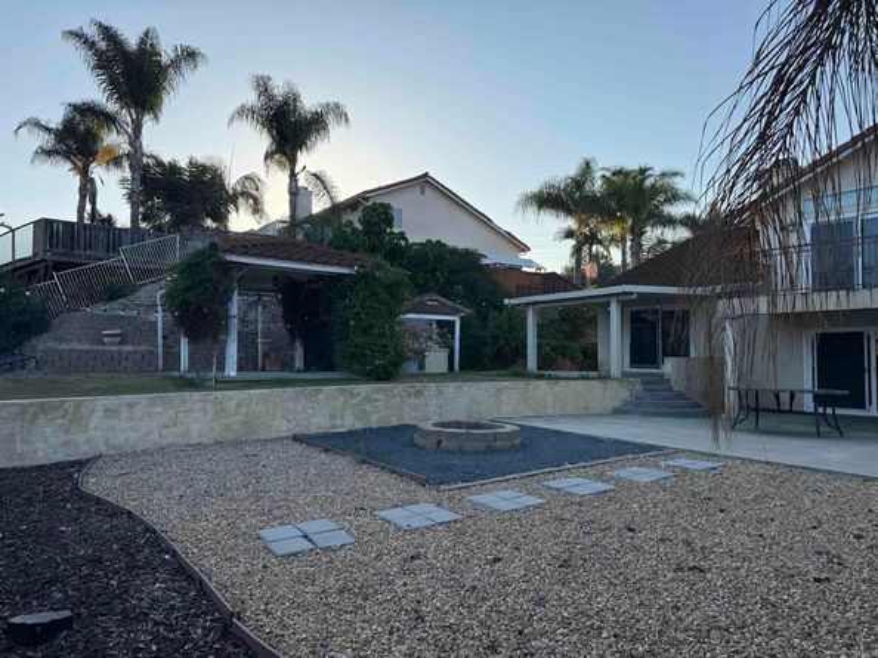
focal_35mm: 24
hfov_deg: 71.6
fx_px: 608
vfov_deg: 56.8
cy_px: 329
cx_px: 439
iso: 100
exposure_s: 1/3425
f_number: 1.78
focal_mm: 6.76
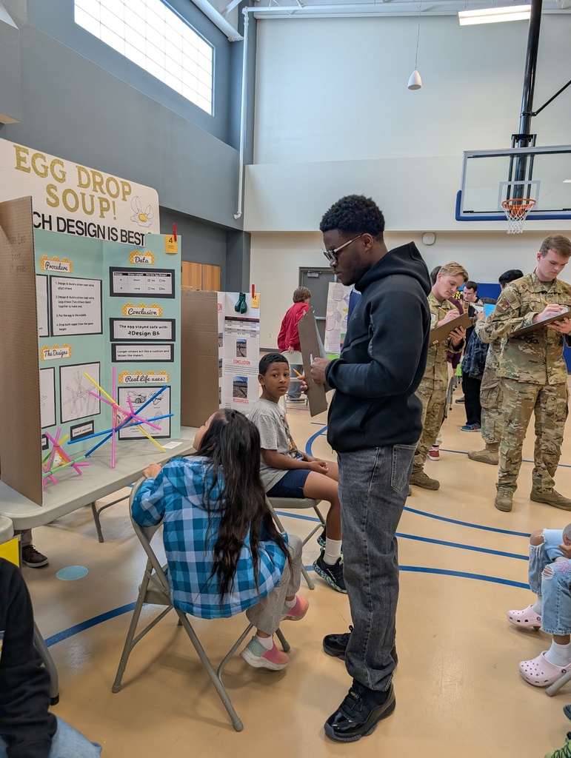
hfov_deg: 56.9
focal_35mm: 24
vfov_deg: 71.5
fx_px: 527
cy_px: 379
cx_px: 286
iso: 72
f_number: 1.68
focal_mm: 6.9
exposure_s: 1/119
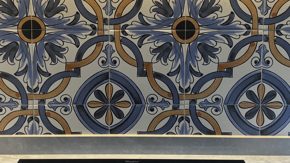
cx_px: 130
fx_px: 484
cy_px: 49
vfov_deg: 19.0
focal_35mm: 63
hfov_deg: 33.3
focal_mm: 5.96
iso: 125
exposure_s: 1/89
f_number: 1.6
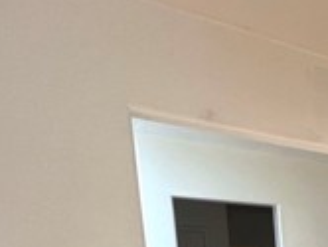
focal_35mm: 50
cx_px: 601
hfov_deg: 21.8
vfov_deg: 24.5
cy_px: 340
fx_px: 474
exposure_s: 1/99
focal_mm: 1.57
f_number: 1.8
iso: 40
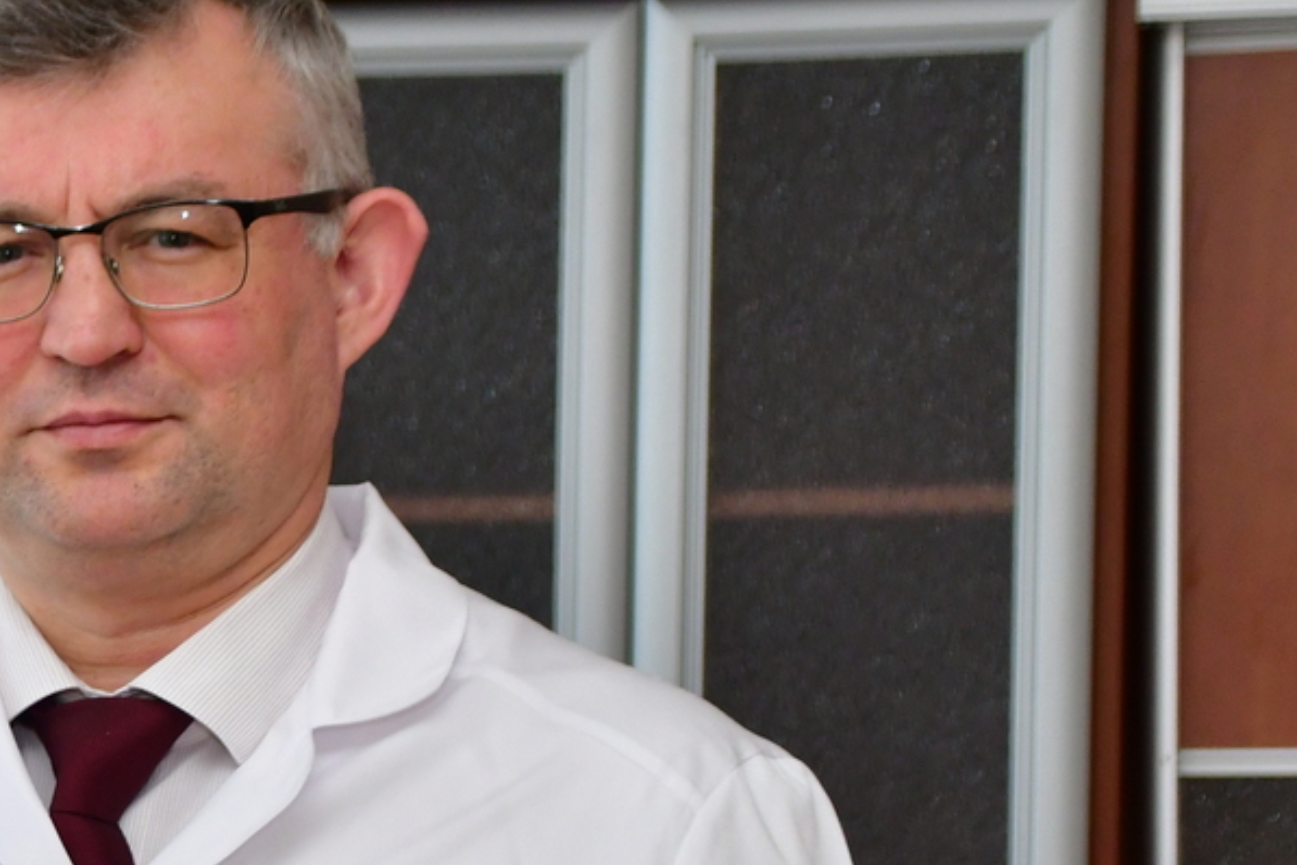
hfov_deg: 10.5
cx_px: -254
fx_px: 6953
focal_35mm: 193
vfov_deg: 7.1
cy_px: 916
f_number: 4.8
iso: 900
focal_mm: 48
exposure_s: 1/250
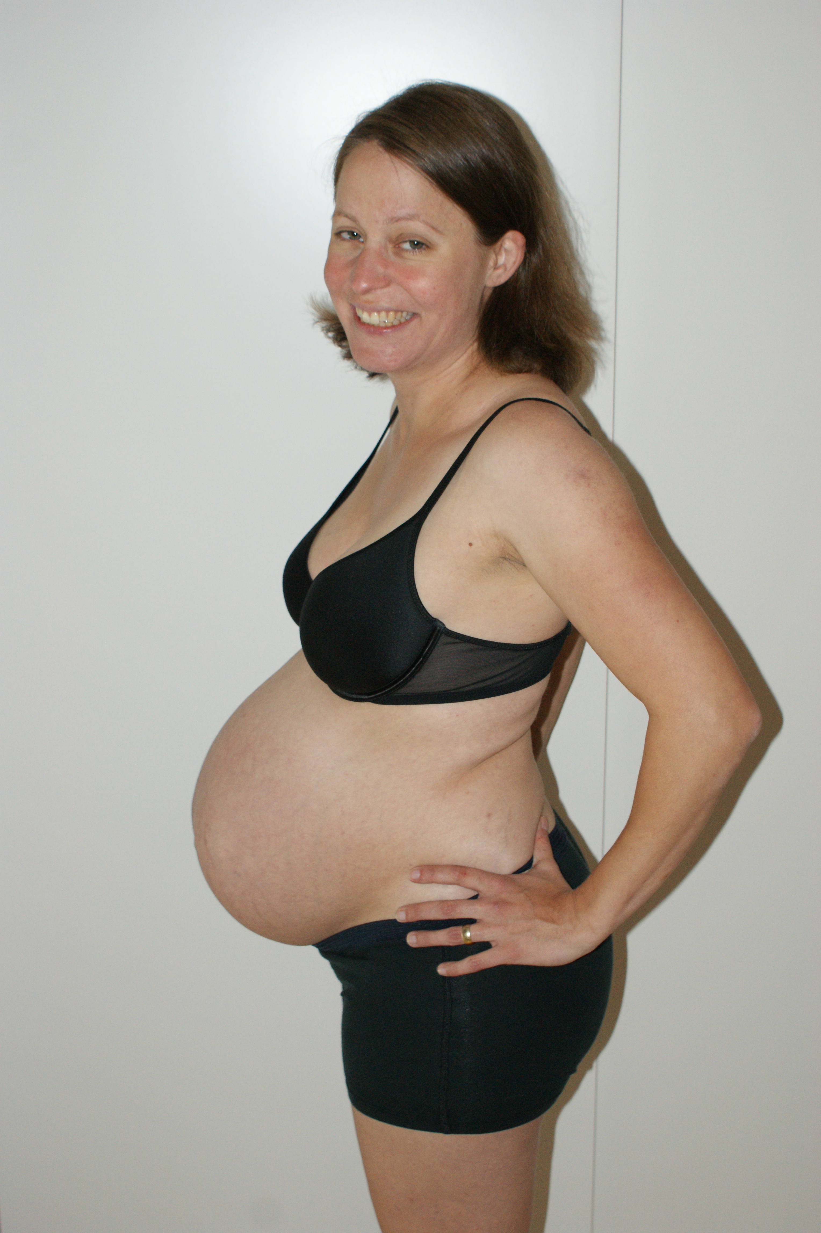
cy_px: 616
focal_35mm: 52
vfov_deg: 37.9
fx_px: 1798
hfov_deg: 25.7
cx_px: 410
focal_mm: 35
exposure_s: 1/60
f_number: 5.6
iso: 400
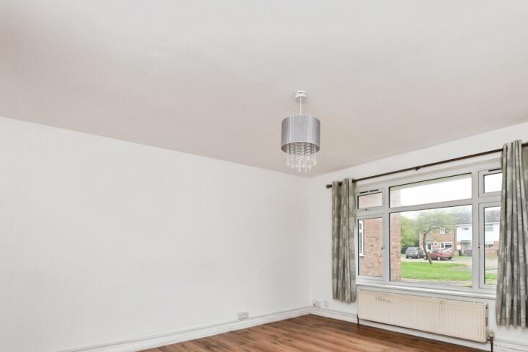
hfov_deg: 83.8
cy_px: 249
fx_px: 293
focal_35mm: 20
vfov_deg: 59.7
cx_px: 287
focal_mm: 14
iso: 640
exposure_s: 1/60
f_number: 8
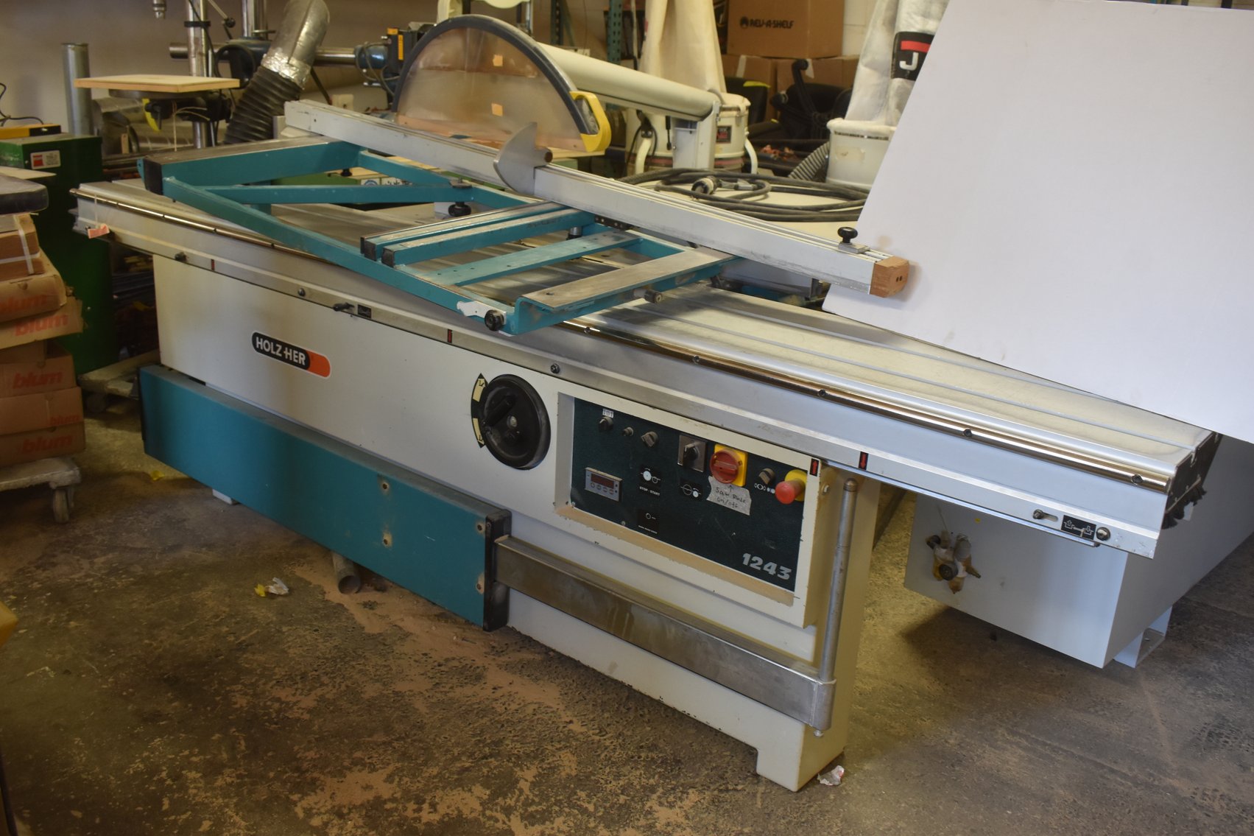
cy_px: 418
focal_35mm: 33
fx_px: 1149
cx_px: 627
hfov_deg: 57.2
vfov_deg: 40.0
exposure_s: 1/40
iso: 720
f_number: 5.6
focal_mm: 22
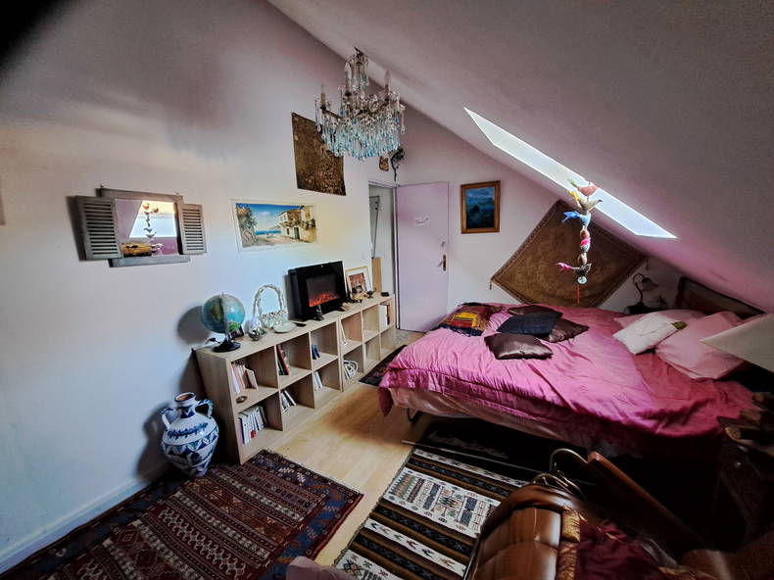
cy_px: 290
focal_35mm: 13
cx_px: 387
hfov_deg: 106.2
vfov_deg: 89.9
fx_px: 291
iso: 400
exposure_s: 1/25
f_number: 2.2
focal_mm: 1.74
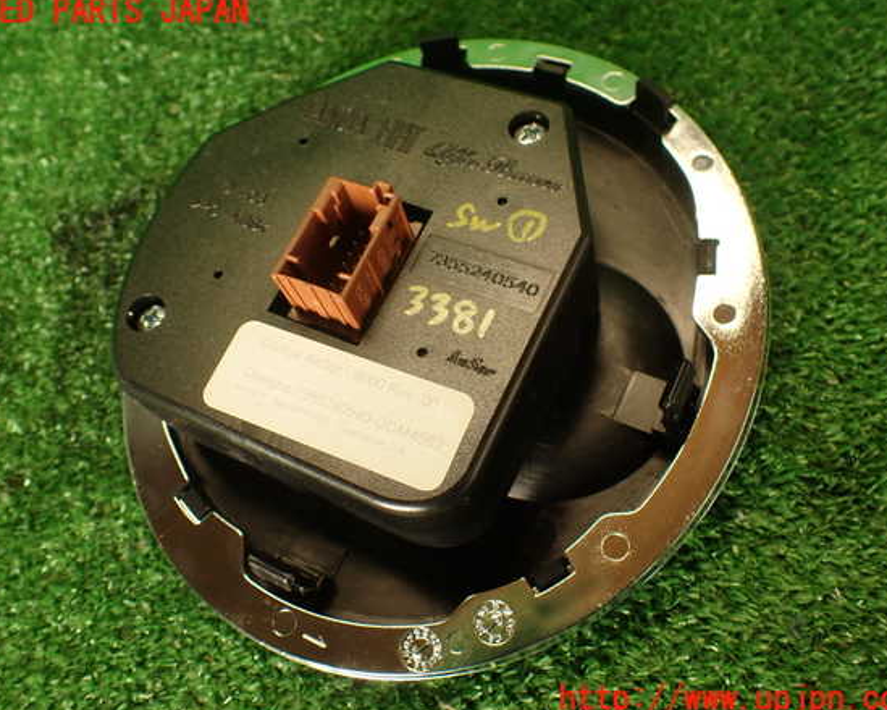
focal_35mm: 32
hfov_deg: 55.7
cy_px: 356
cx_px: 439
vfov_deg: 45.8
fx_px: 840
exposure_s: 1/60
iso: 200
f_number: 2.3
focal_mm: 5.4
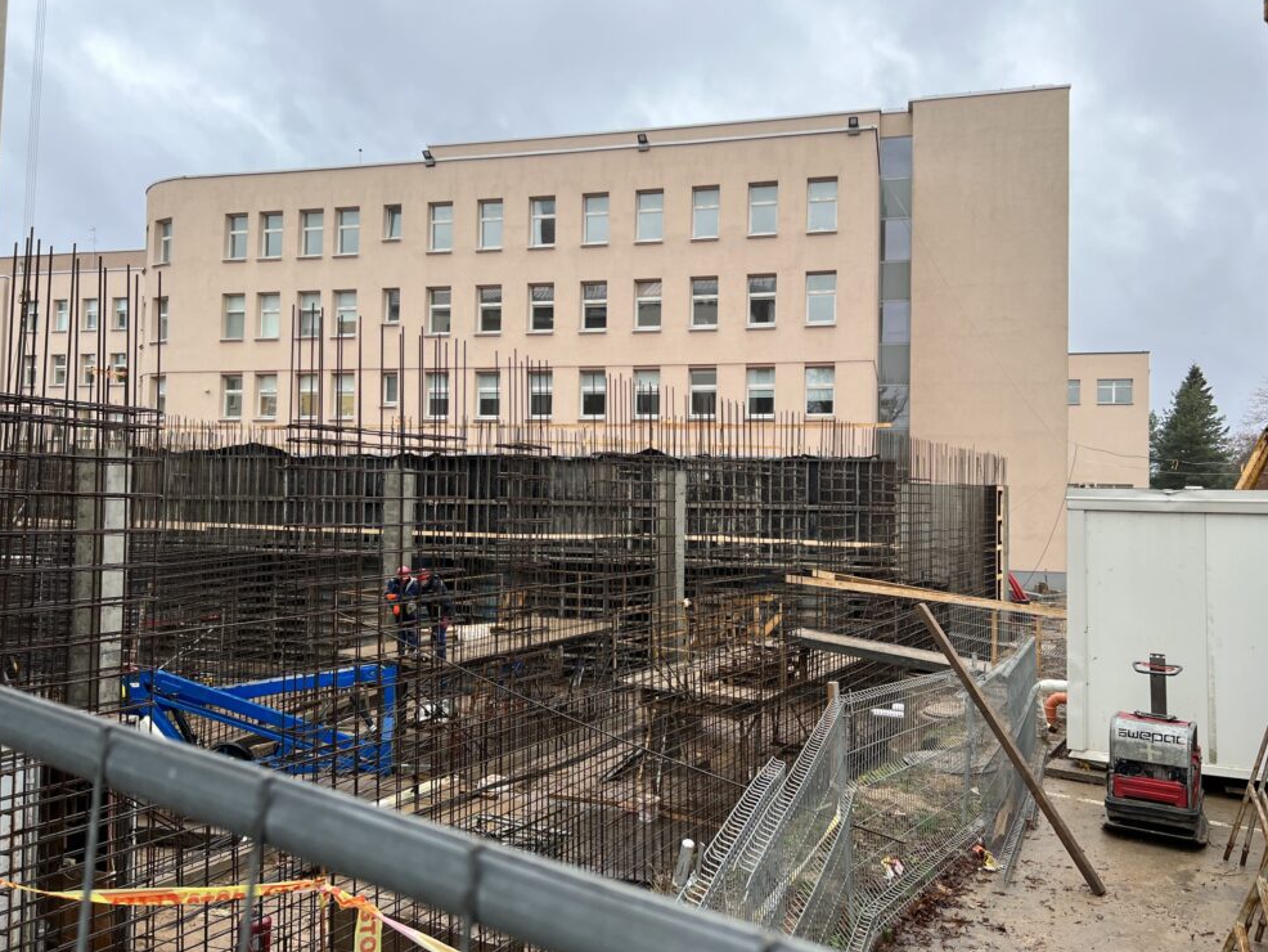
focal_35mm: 27
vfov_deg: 51.4
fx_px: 989
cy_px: 461
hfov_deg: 65.3
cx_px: 652
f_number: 1.5
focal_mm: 5.7
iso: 32
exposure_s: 1/125
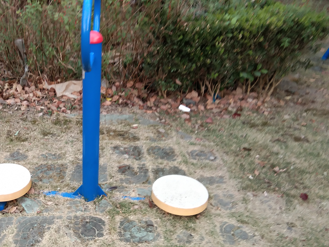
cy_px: 132
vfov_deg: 32.2
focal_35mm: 45
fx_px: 428
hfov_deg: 41.2
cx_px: 96
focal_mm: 3.69
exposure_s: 1/50
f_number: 2.2
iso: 125
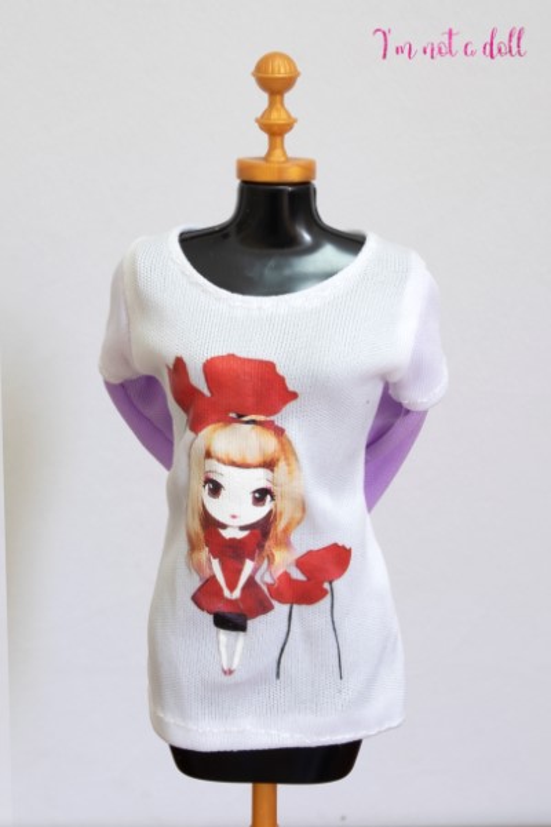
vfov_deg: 20.6
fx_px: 2273
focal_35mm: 99
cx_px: 276
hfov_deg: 13.8
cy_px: 414
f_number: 13
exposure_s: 1
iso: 320
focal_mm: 66.2
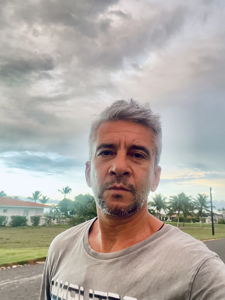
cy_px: 150
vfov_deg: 60.0
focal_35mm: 30
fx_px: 260
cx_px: 112
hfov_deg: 46.8
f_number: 2.2
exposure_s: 1/60
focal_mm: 2.71
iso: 250
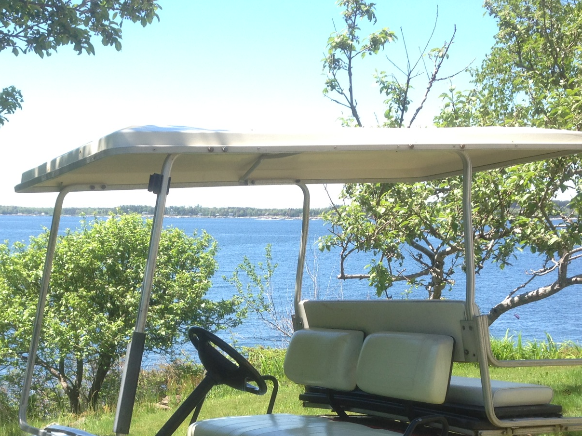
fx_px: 941
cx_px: 248
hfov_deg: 34.3
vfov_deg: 25.6
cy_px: 355
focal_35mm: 56
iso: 50
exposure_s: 1/455
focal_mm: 4.12
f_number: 2.4
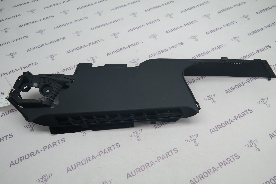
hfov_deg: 67.4
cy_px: 92
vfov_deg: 47.9
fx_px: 207
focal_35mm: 27
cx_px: 138
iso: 100
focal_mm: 18
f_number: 3.5
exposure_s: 1/80
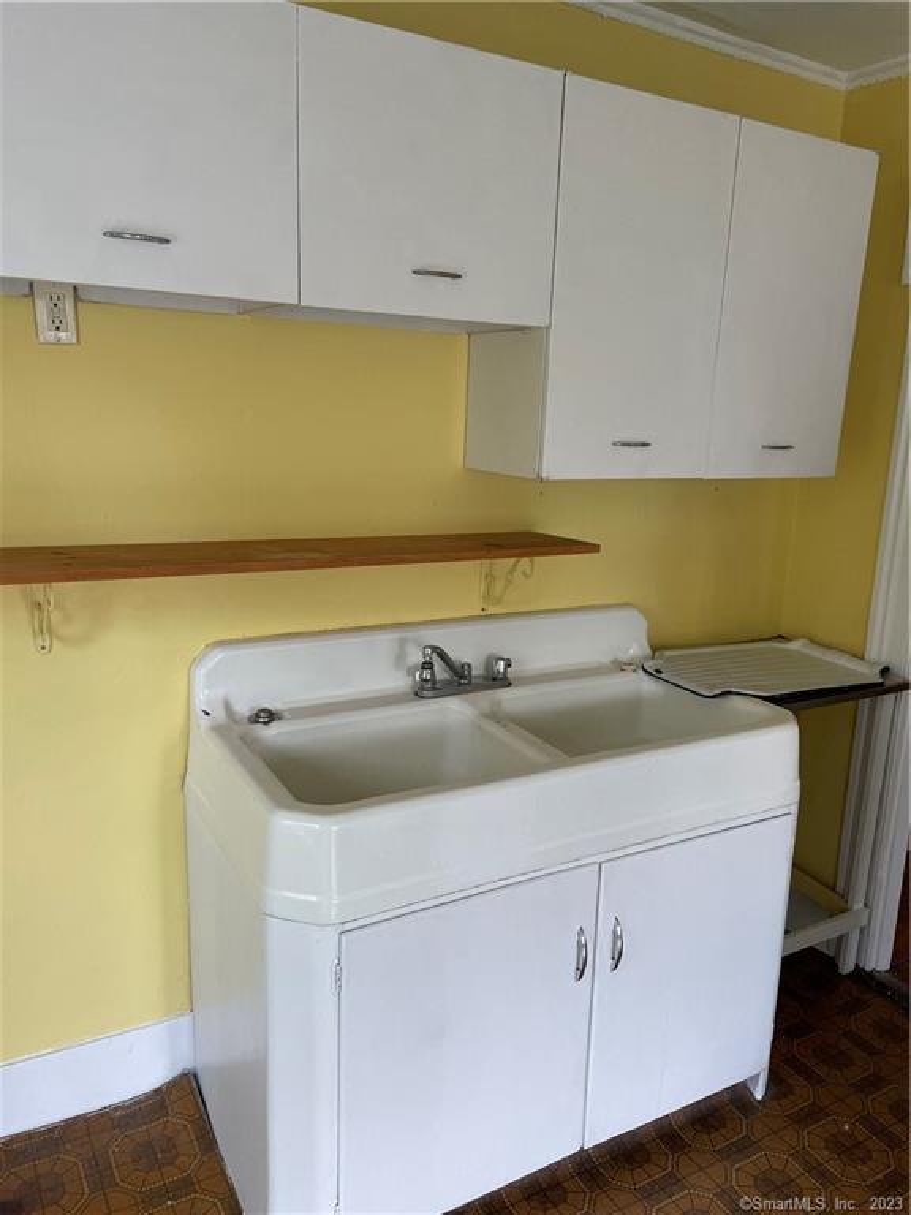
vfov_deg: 67.3
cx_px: 456
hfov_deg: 53.1
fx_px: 912
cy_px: 608
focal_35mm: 26
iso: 100
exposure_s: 1/121
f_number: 1.6
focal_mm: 4.2
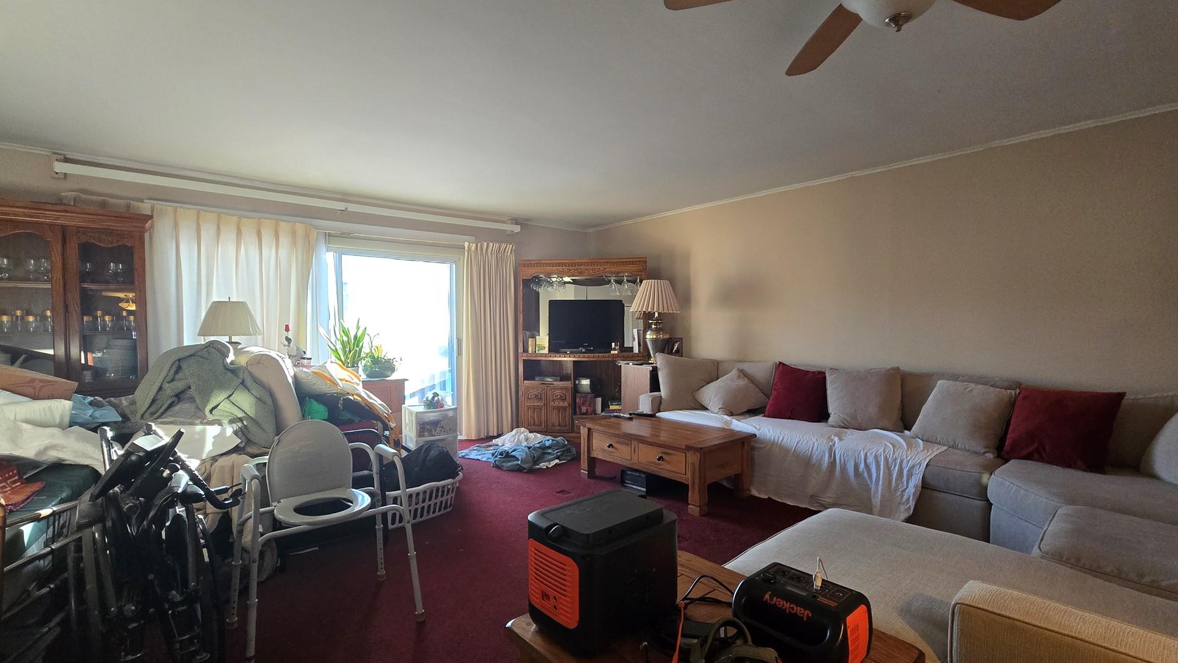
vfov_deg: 70.5
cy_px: 339
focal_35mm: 15
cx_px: 591
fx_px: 469
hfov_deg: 103.0
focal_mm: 2.2
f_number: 2.2
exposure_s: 1/60
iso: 320
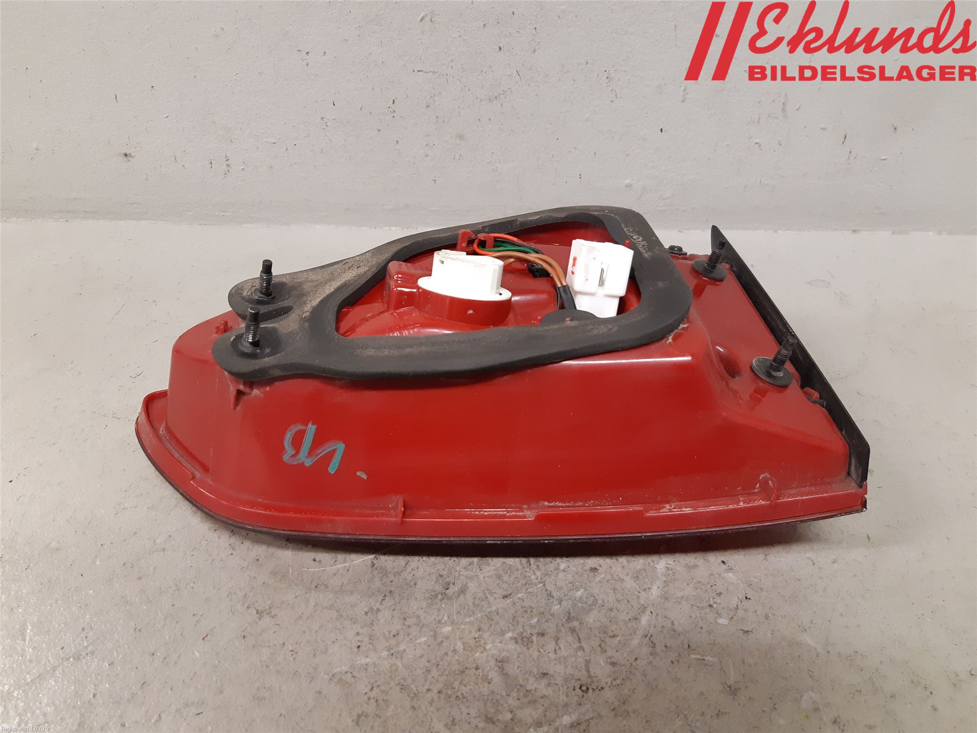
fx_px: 734
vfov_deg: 53.1
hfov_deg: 67.3
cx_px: 488
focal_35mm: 26
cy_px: 366
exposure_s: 1/50
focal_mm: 3.93
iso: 250
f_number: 1.7
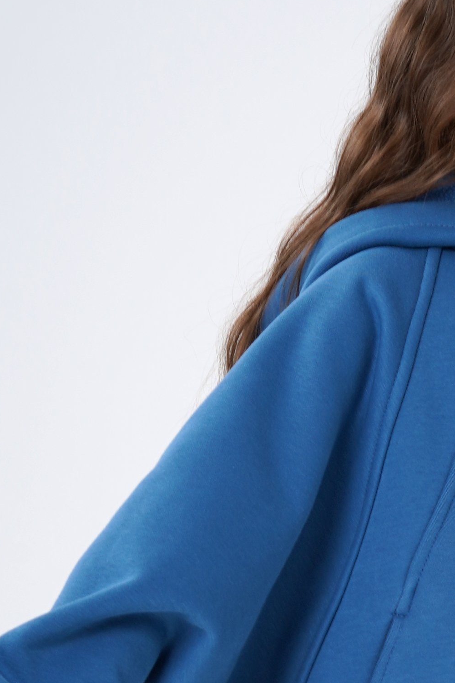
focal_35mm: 200
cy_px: 893
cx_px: 500
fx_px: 3791
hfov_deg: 6.8
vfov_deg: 10.1
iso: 100
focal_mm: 50
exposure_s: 1/160
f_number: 10
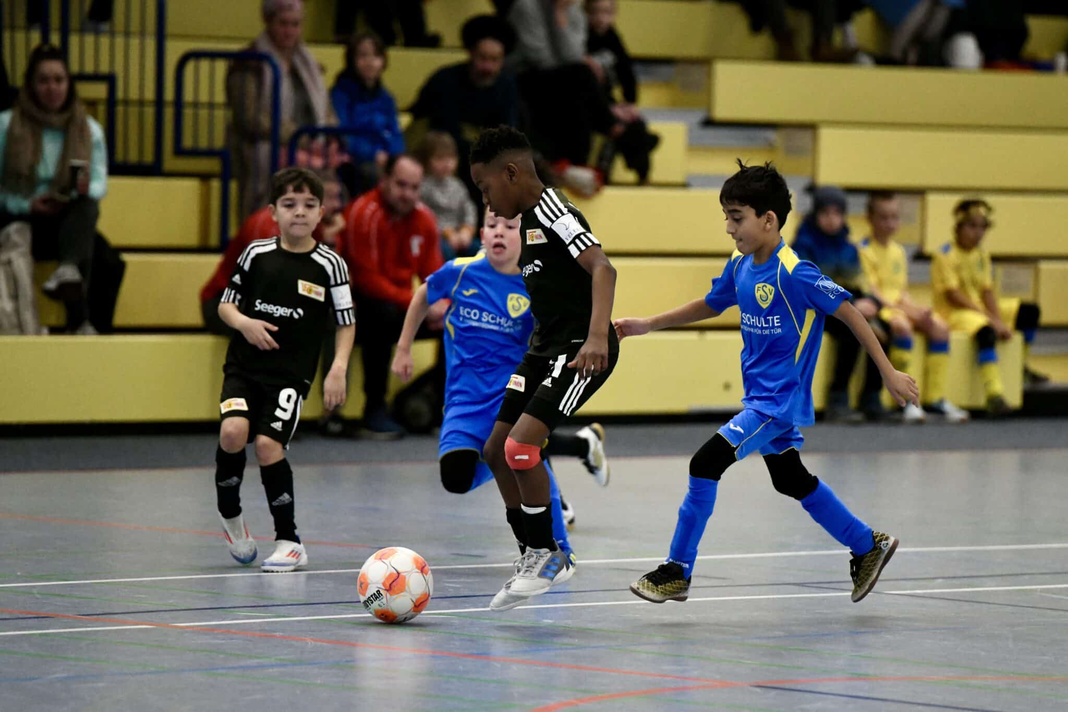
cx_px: 534
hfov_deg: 10.8
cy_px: 356
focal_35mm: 190
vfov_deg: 7.2
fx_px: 5636
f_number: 2.8
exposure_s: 1/1600
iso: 8000
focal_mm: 190
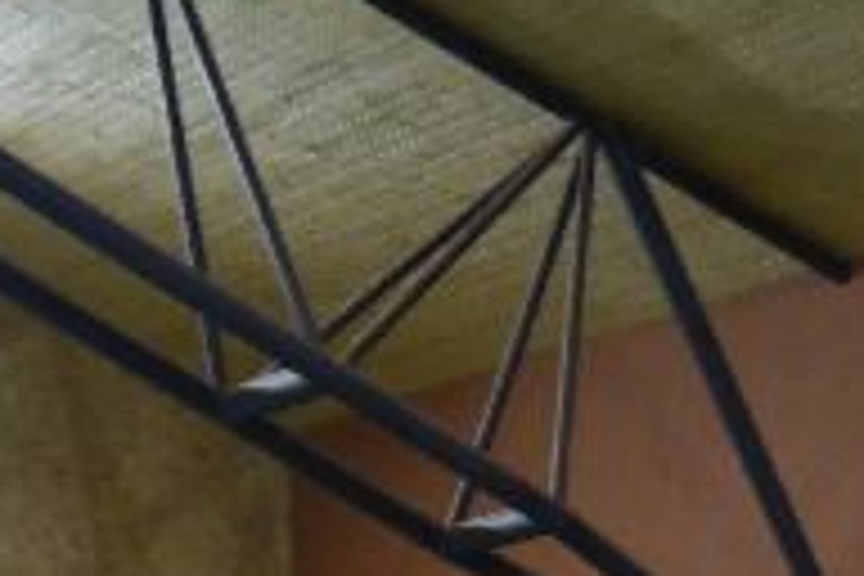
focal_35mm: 121
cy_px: 1148
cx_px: 1208
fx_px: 2904
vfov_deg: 10.4
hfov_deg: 15.8
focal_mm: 14
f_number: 3.5
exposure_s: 1/40
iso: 800
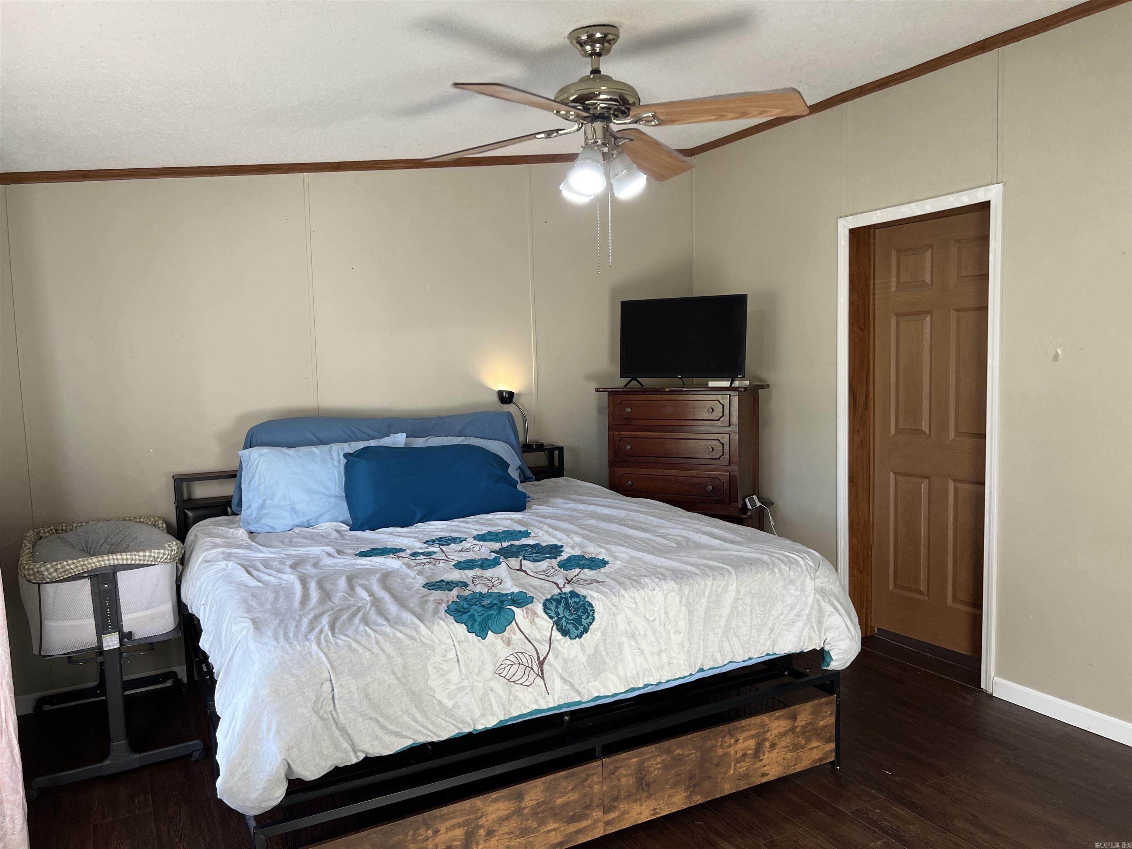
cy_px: 424
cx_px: 566
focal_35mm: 26
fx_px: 850
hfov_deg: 67.3
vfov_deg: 53.1
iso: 80
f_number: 1.5
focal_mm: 5.7
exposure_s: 1/120
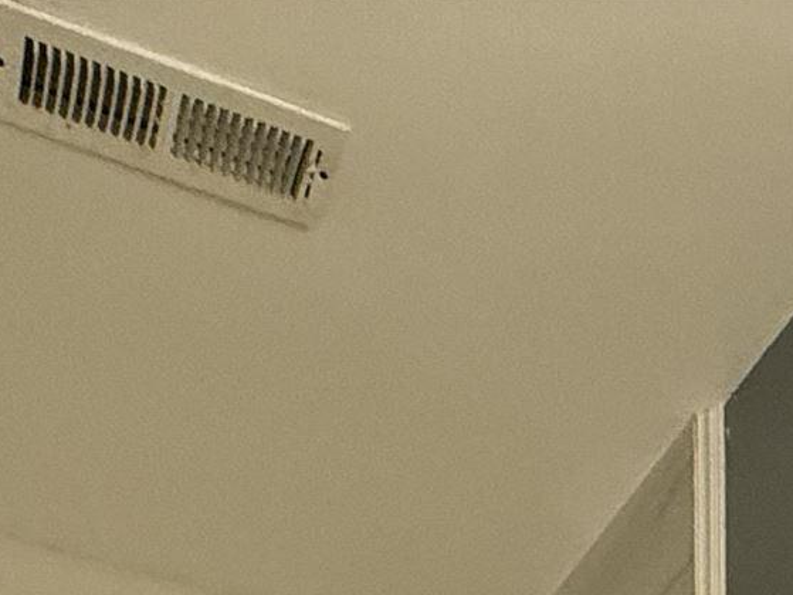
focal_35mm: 77
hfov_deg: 24.5
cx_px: 739
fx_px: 1764
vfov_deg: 12.3
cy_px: 1629
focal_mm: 2.22
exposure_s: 1/60
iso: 250
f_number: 2.2
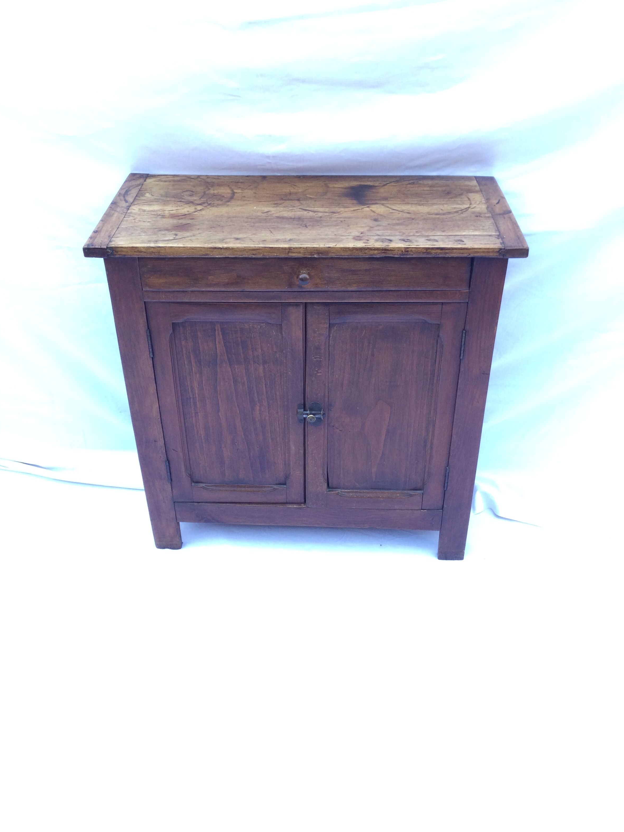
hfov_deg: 44.2
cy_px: 419
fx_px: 769
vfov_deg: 56.8
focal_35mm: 32
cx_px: 315
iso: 40
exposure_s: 1/100
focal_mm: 3.3
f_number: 2.4
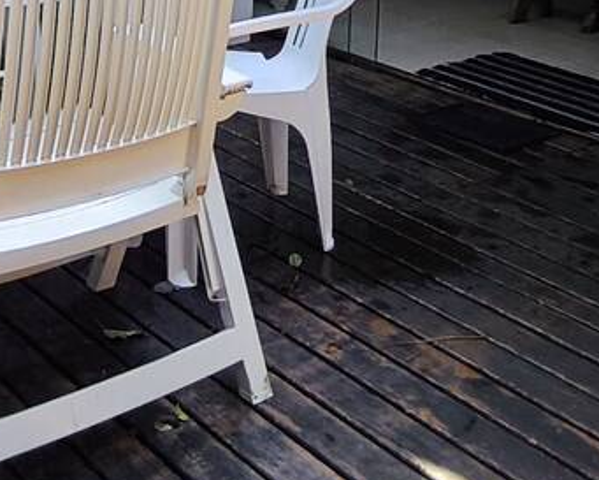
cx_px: 393
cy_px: -149
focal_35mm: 66
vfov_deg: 21.0
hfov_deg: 28.5
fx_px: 1170
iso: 50
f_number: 2.2
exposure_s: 1/166
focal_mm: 1.65
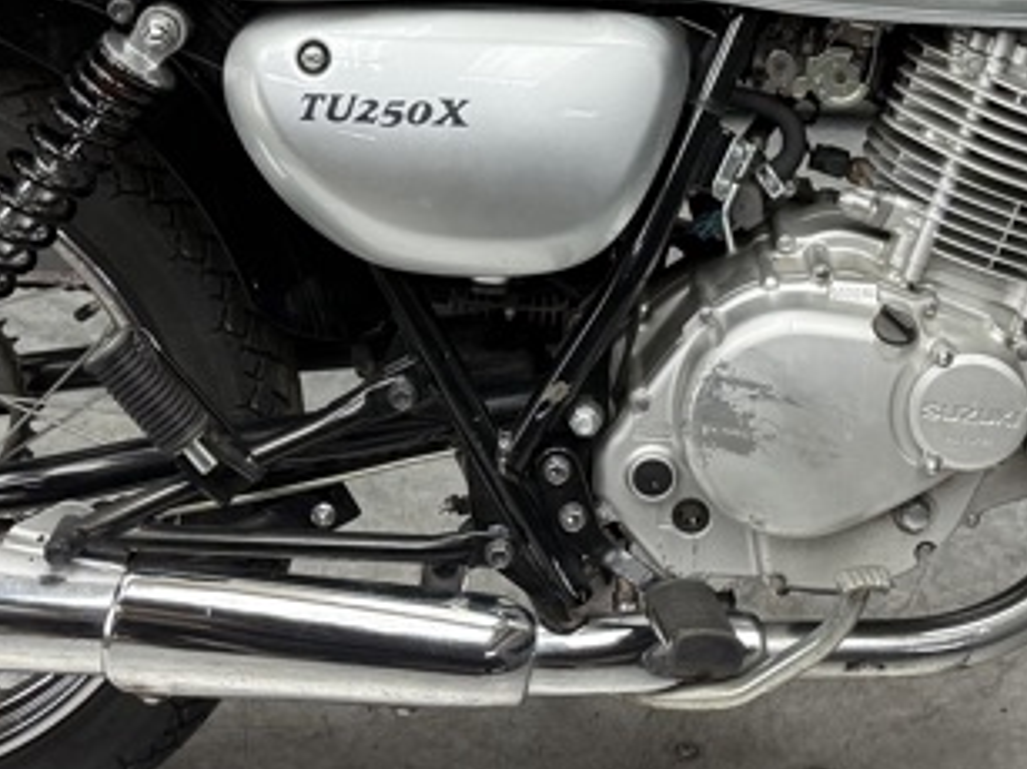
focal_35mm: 80
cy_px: 97
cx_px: 672
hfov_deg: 24.3
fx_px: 2373
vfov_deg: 18.2
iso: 125
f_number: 1.78
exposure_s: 1/120
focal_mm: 6.76
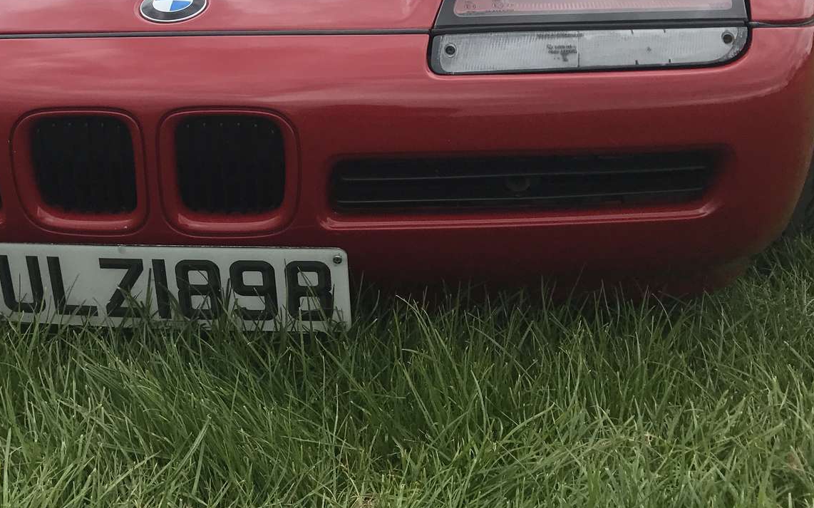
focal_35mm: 52
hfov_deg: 38.1
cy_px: -11
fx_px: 1153
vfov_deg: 23.7
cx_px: 229
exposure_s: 1/1294
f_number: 1.8
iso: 20
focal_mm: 3.99
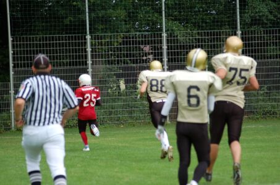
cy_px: 92
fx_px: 1397
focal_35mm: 180
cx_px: 140
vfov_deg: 7.6
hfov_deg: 11.4
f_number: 4.2
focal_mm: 120
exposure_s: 1/1000
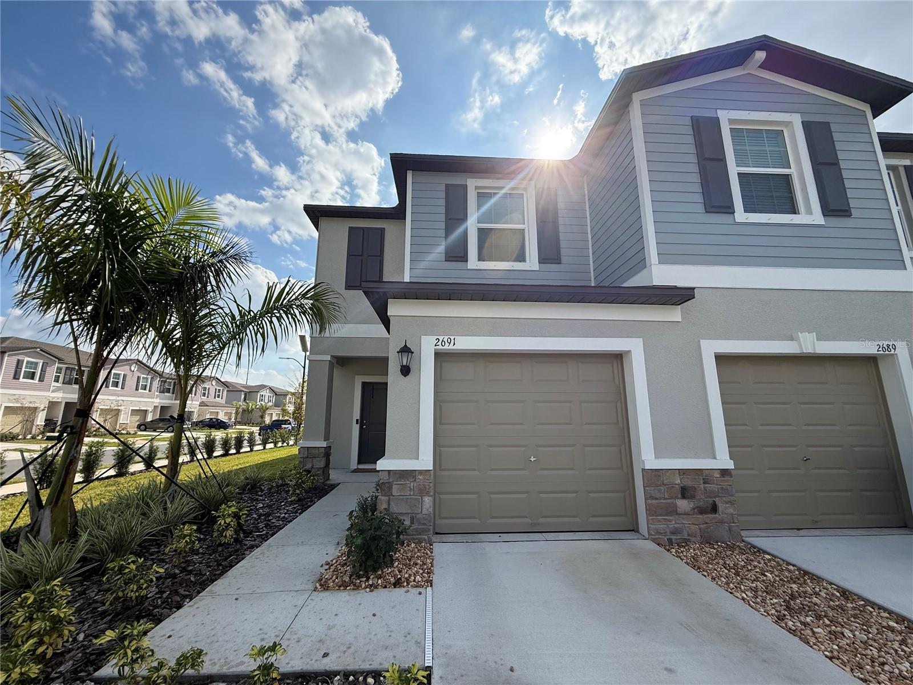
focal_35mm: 14
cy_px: 342
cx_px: 456
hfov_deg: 102.1
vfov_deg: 85.7
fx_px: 369
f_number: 2.2
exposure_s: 1/2611
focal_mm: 2.22
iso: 80
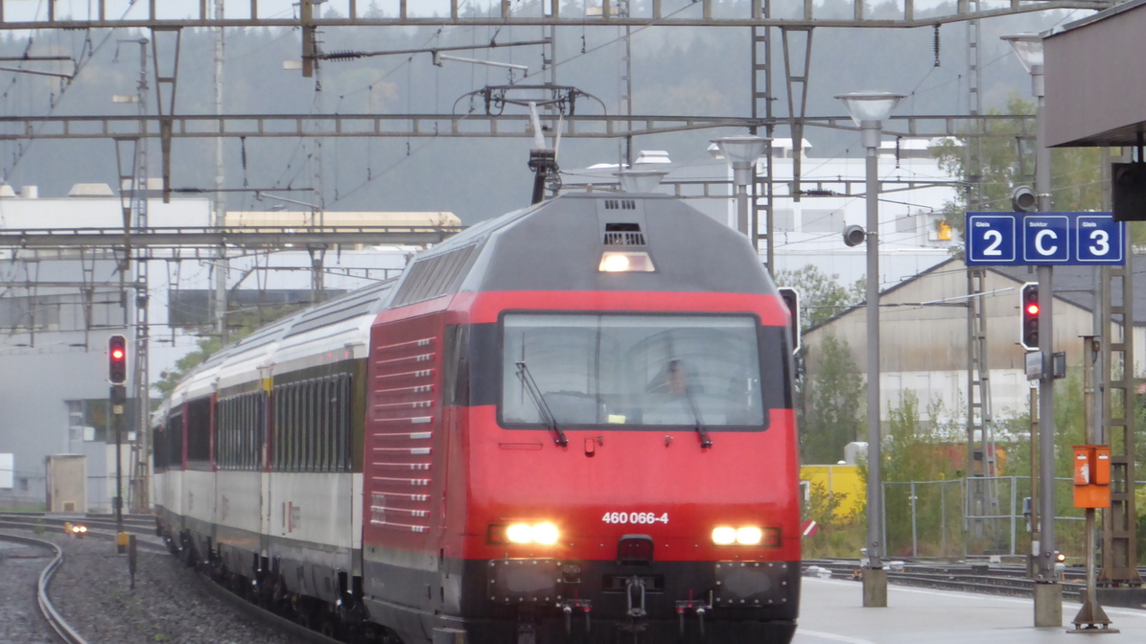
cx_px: 572
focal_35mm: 408
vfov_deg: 3.0
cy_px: 424
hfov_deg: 5.3
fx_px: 12397
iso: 400
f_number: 6
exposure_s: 1/30
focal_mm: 66.8
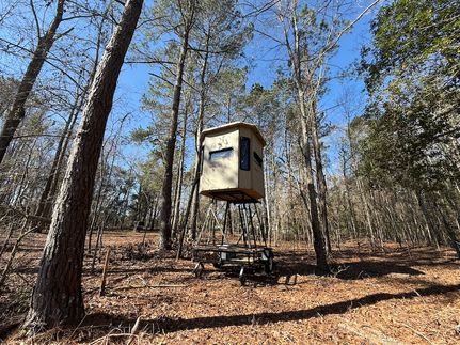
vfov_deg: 85.6
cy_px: 172
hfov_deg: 102.1
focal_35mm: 14
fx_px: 186
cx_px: 230
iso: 50
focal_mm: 2.22
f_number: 2.2
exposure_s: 1/672
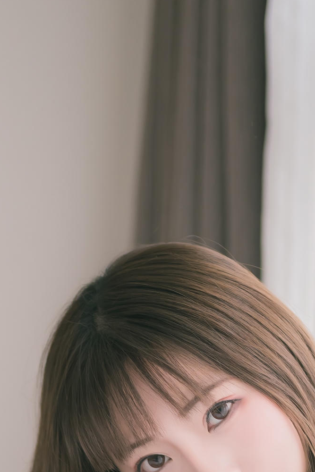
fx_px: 1378
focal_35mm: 105
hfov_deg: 13.0
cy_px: 589
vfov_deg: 18.3
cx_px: 111
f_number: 1.8
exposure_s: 1/160
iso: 500
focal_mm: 35
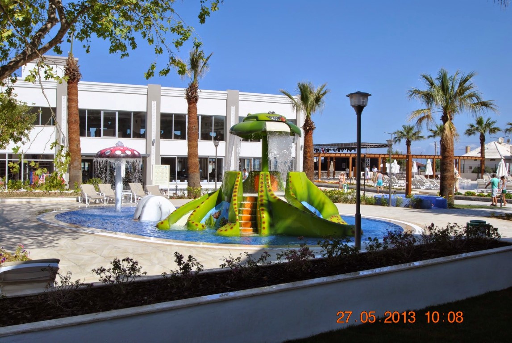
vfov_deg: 37.0
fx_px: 513
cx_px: 256
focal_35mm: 36
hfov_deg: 53.1
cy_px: 172
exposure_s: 1/320
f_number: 9
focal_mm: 24
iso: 100
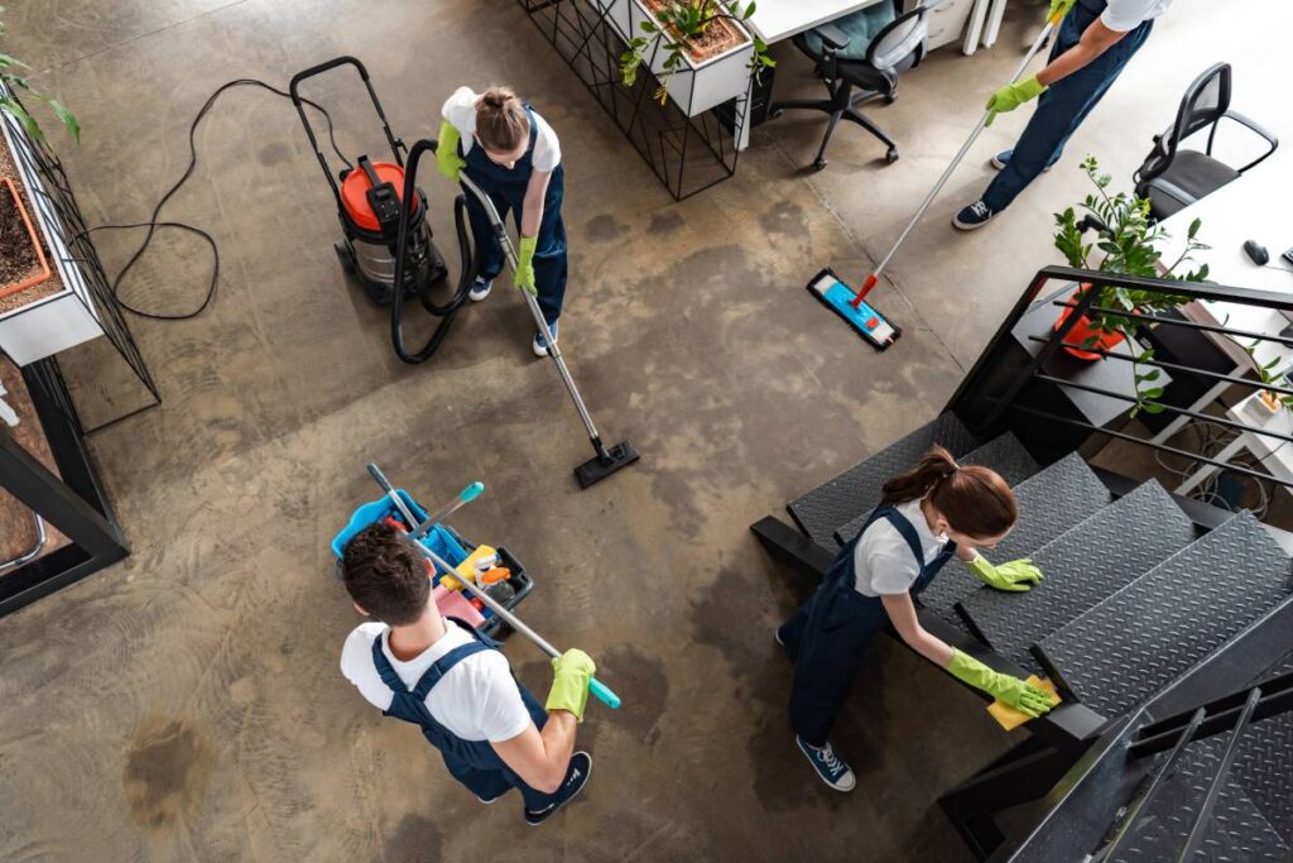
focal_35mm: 30
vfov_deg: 43.6
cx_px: 646
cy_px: 432
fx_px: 1078
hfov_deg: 61.9
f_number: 3.5
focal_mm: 30
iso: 160
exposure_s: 1/200
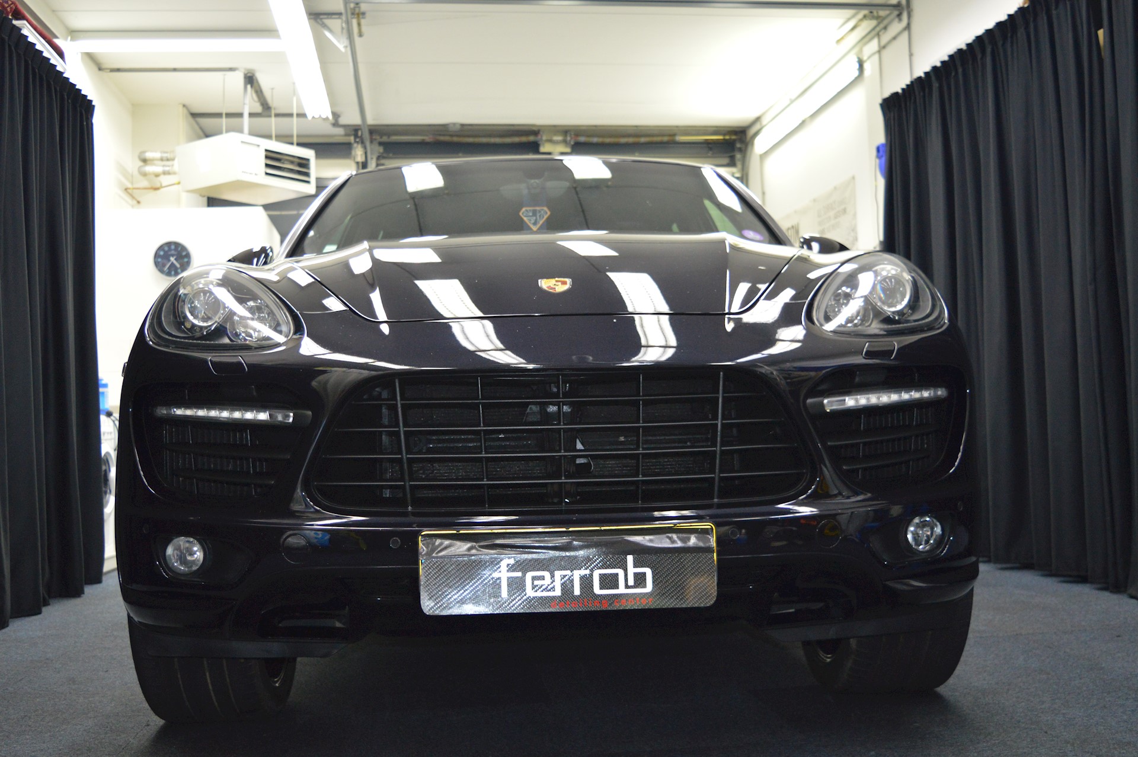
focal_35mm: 38
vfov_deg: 35.4
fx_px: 1184
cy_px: 378
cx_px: 569
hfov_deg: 51.3
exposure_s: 1/60
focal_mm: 25
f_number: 4
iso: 1000
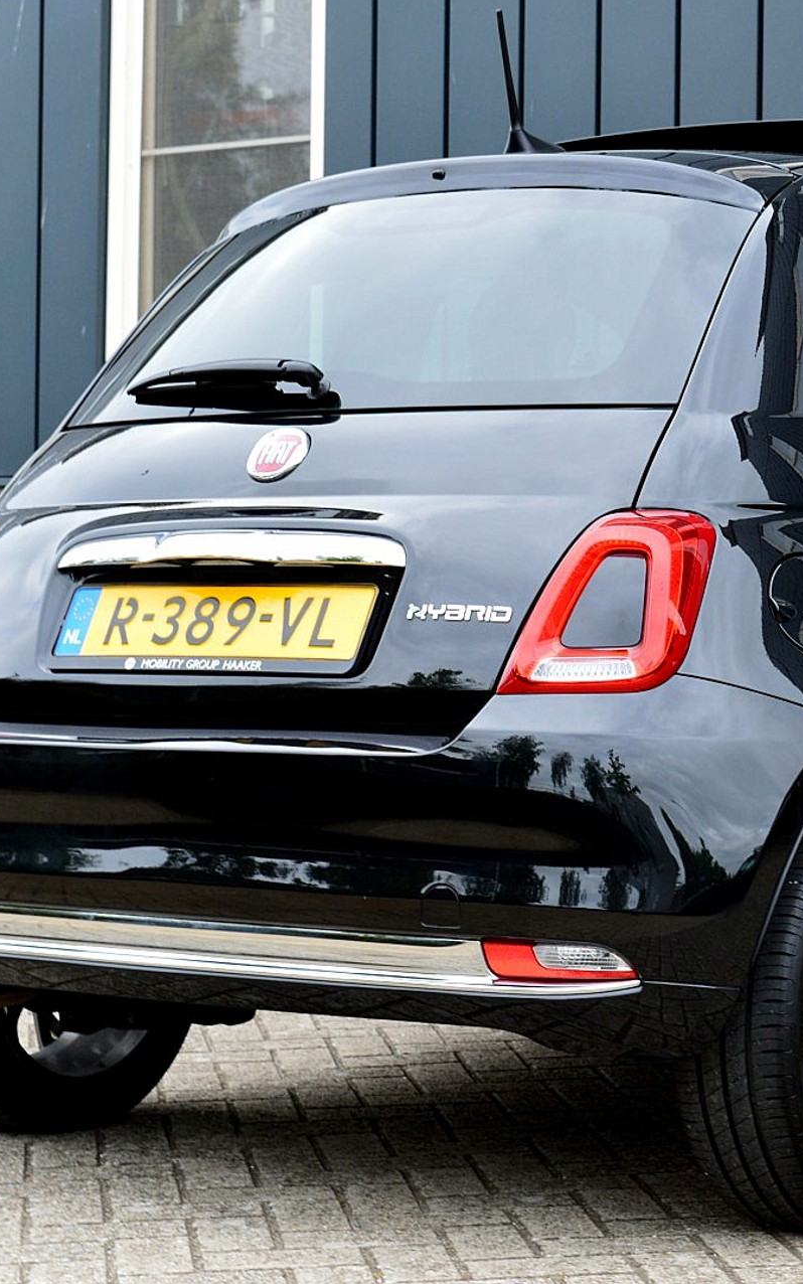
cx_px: 630
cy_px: 641
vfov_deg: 22.6
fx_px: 3220
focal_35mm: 92
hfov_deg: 14.1
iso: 400
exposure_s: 1/125
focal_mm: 40
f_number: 9
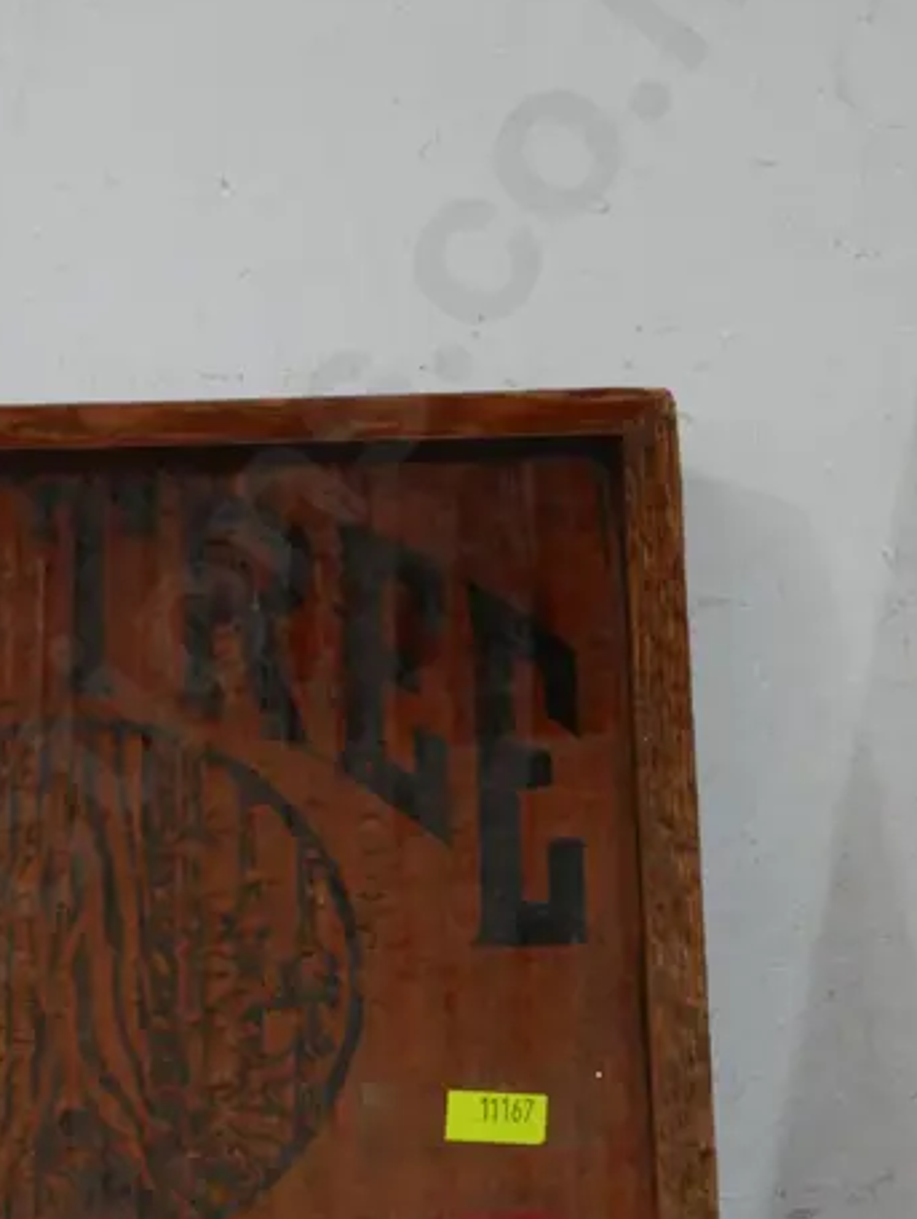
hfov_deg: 8.4
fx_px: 6170
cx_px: -39
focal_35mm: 175
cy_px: 944
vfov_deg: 11.3
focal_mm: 39
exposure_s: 1/100
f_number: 5.6
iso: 2000
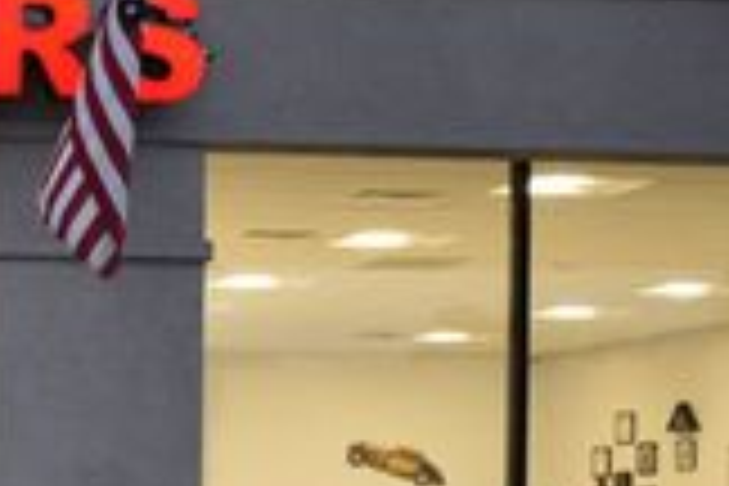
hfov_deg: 13.9
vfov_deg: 9.9
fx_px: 2753
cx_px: -450
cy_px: 644
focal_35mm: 136
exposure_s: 1/60
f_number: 4
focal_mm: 23
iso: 400
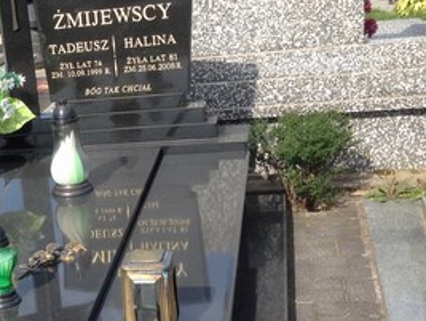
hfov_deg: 23.8
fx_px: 974
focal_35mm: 79
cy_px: 232
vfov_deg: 18.6
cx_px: 24
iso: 50
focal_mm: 4.12
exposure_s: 1/704
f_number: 2.4
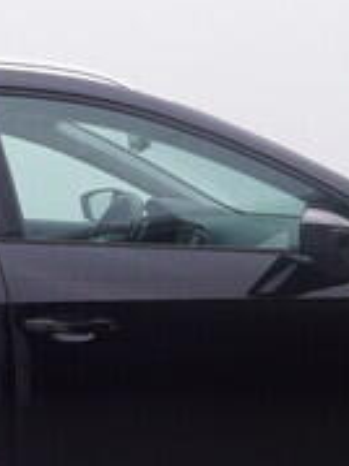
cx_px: -120
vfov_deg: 15.9
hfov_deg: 11.6
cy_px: 338
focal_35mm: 124
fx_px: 1666
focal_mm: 15
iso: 200
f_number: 5
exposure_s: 1/80
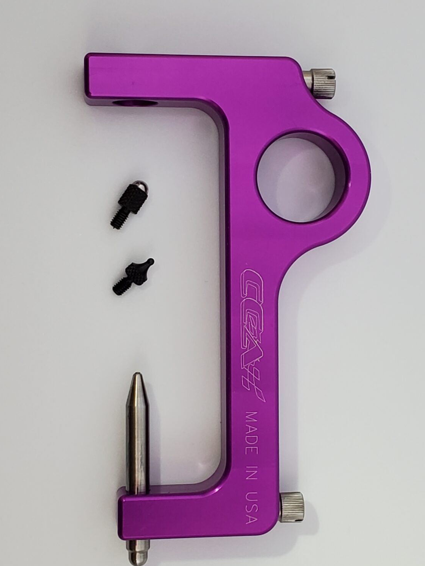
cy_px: 302
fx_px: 458
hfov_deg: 49.7
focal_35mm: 28
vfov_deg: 63.4
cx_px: 209
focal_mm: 4.3
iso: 200
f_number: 2.4
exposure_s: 1/120
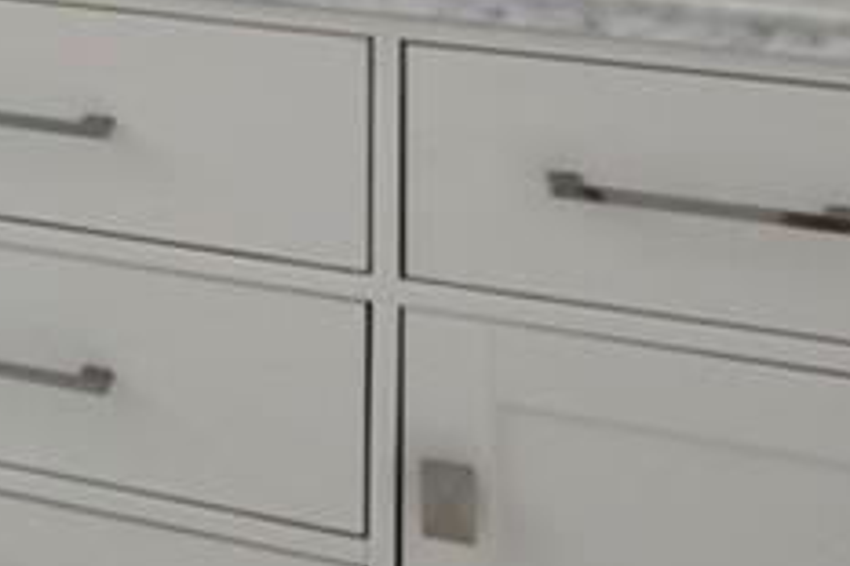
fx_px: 2430
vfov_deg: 11.9
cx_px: -934
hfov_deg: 15.3
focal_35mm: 103
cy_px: -535
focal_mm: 15
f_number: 9
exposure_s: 1/15
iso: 1000
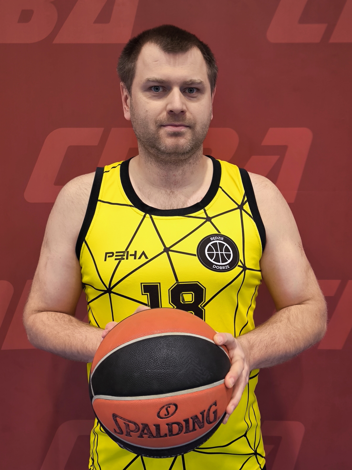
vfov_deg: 63.4
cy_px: 235
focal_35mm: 28
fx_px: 380
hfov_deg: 49.7
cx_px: 176
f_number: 1.9
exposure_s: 1/50
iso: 160
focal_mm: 6.92
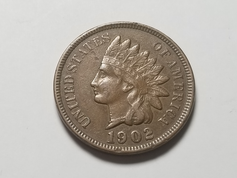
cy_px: 89
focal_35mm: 26
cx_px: 118
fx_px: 178
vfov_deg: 53.1
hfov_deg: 67.3
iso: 50
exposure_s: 1/285
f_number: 1.7
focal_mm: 4.25
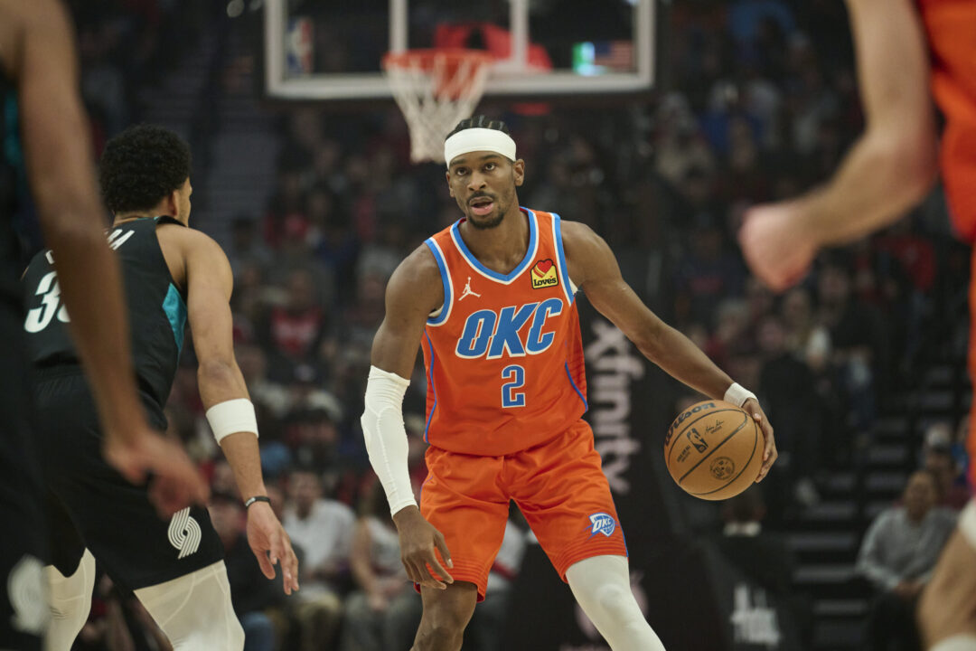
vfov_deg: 6.9
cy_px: 326
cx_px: 488
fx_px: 5422
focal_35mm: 200
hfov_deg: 10.3
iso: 3200
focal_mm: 200
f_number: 2.8
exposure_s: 1/1600
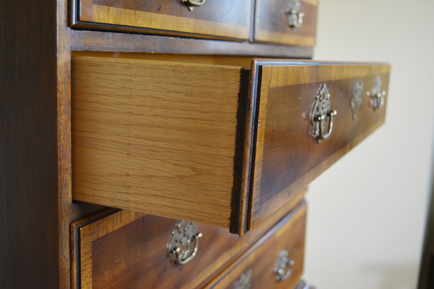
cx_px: 217
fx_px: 561
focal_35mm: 46
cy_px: 144
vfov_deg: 28.9
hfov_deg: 42.3
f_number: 4.2
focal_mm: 31
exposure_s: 1/40
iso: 800
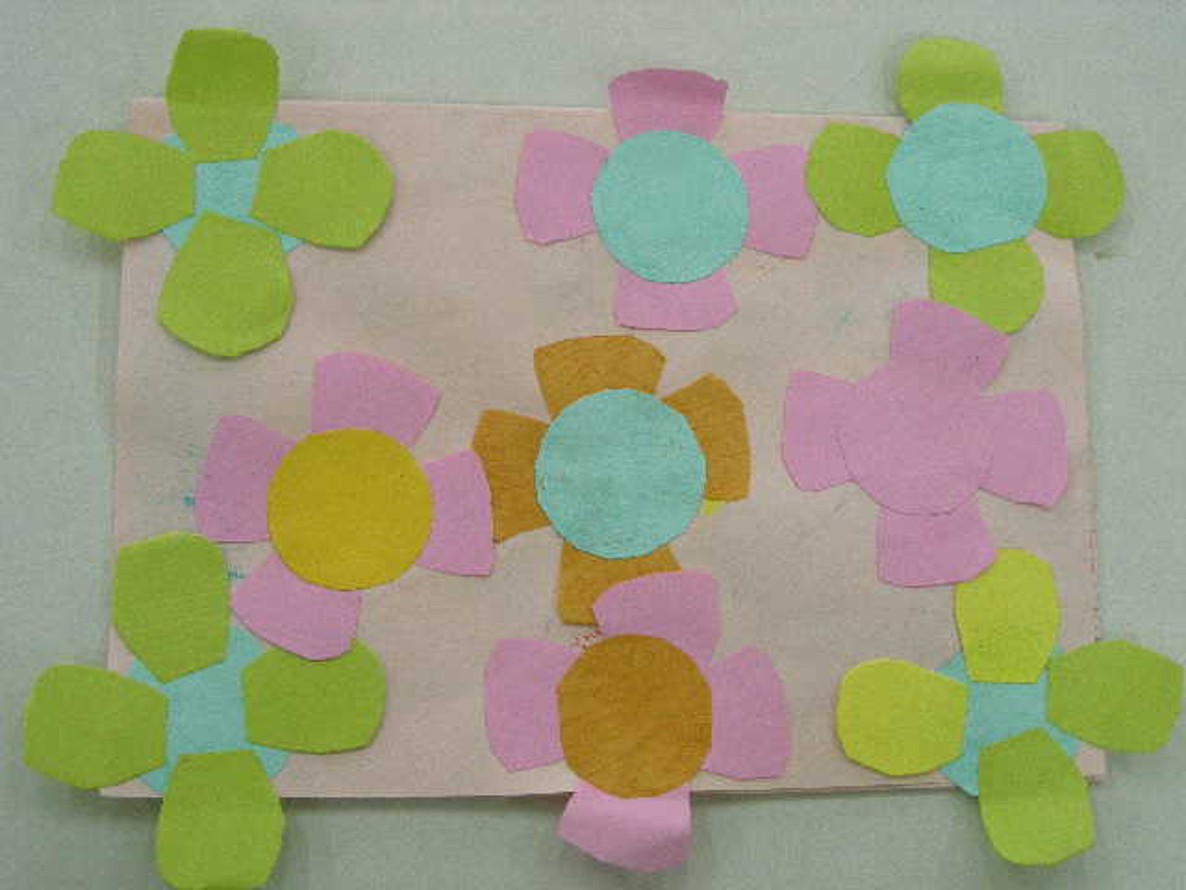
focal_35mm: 41
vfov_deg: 35.1
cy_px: 445
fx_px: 1405
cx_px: 593
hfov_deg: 45.8
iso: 400
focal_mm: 8.5
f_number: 2.9
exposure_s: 1/71
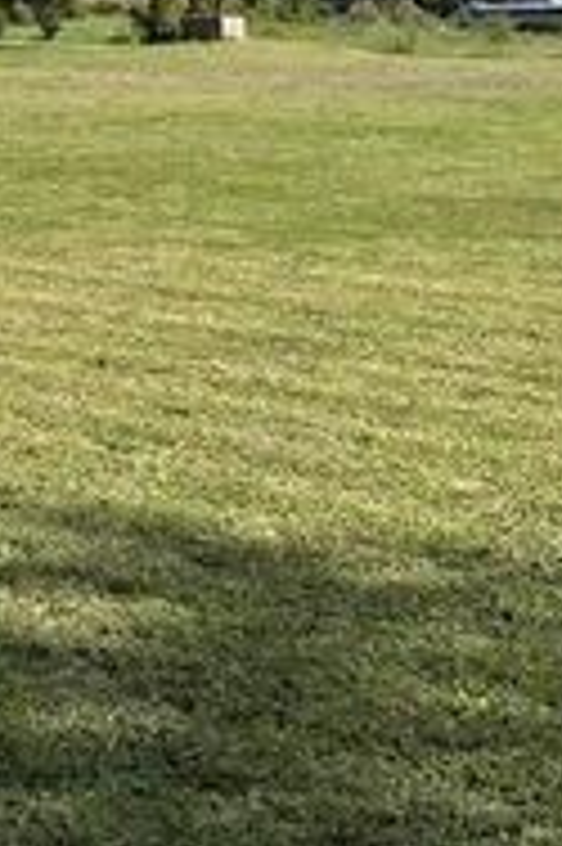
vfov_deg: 20.9
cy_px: 133
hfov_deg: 13.3
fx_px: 2252
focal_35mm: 96
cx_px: -328
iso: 50
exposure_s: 1/3788
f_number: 1.6
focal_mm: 5.96
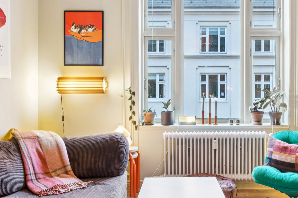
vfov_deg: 35.9
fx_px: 306
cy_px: 89
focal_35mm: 37
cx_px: 191
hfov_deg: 51.2
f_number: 8
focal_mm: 16
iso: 200
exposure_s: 1/3.33
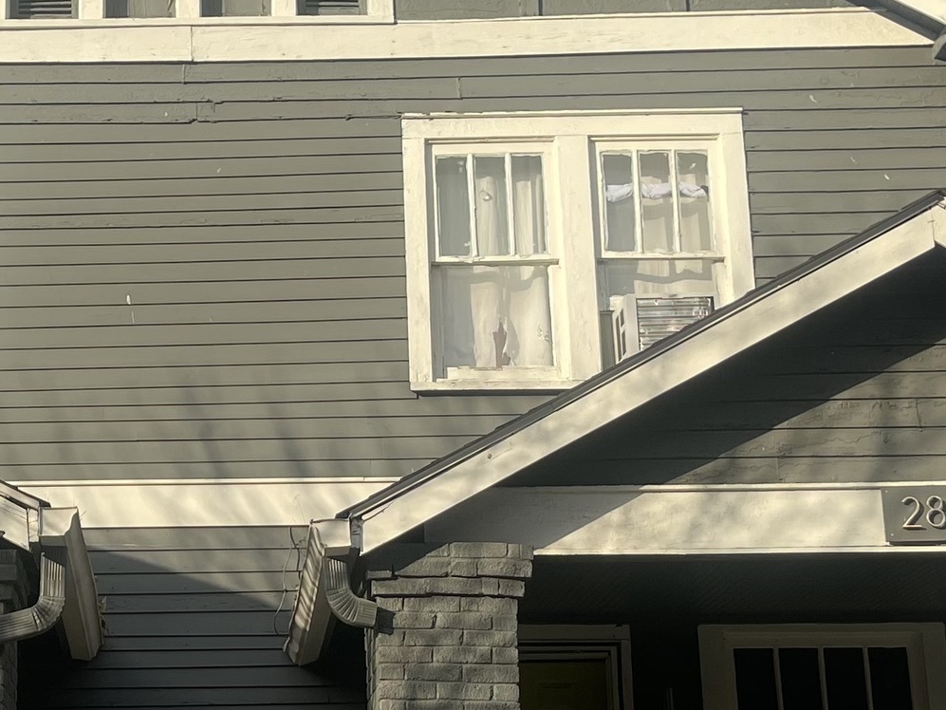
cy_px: 476
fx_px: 2105
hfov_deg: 24.9
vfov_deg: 19.1
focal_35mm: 77
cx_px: 192
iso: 32
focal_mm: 5.1
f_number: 1.6
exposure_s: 1/2433
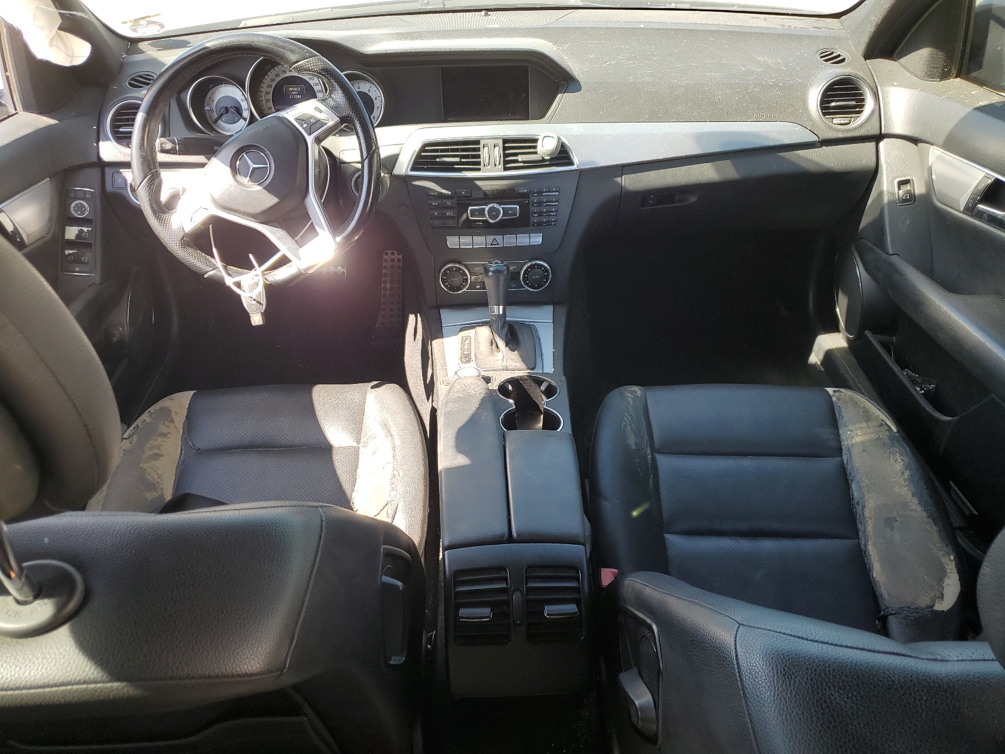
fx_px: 755
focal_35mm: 26
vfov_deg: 53.1
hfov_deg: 67.3
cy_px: 377
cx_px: 502
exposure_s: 1/256
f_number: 1.5
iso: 50
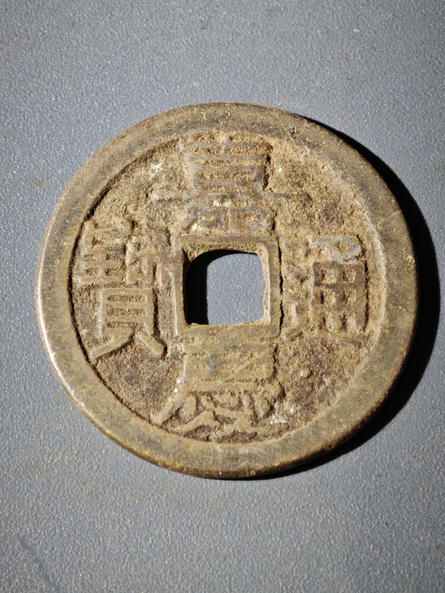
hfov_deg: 12.8
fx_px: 1988
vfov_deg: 17.0
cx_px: 222
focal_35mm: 116
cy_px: 296
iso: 320
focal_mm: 9
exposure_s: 1/94
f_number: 2
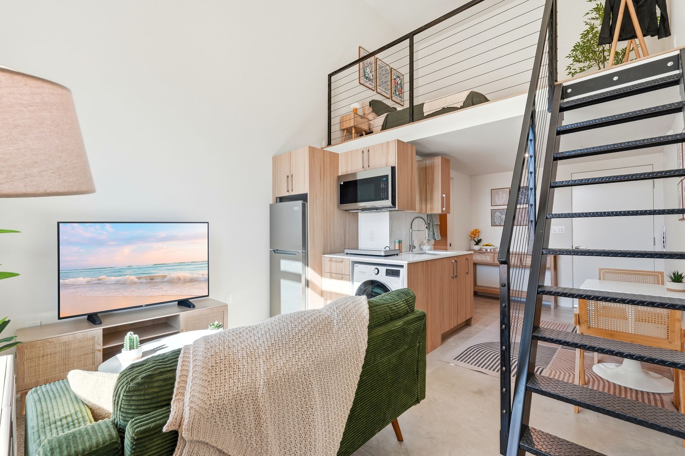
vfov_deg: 72.1
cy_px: 228
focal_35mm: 16
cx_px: 342
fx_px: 314
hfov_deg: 95.0
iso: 400
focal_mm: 16.5
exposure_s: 1/400
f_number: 8
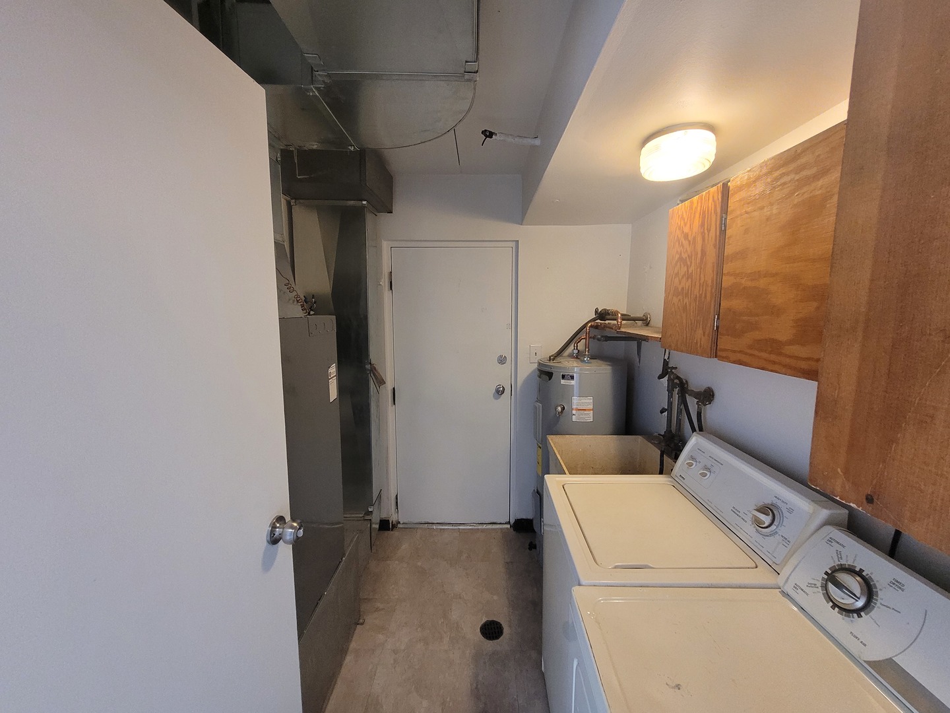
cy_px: 356
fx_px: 357
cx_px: 475
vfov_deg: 89.9
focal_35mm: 13
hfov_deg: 106.2
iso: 400
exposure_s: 1/60
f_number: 2.2
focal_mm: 1.74
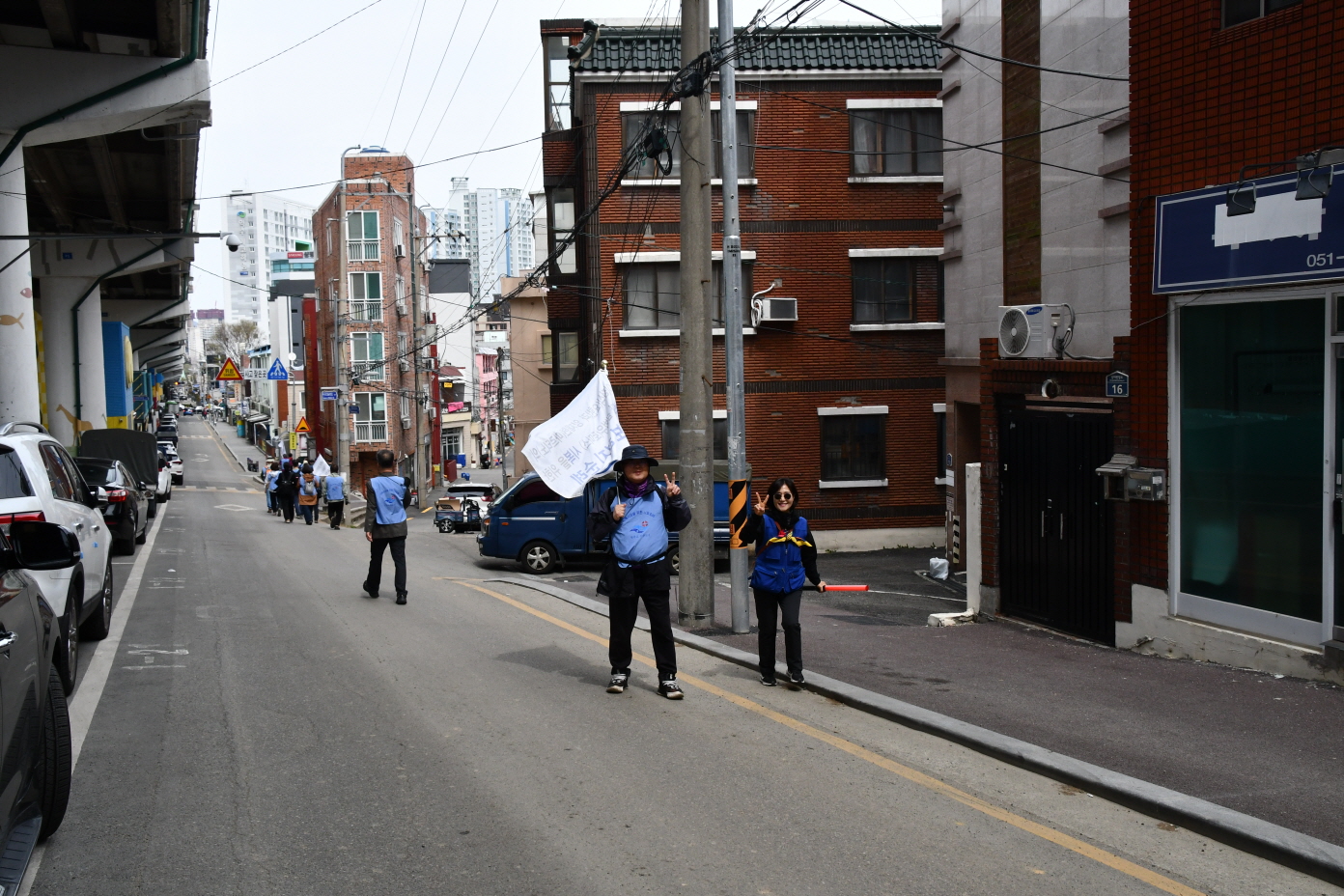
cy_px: 448
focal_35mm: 33
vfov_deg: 40.0
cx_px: 672
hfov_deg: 57.2
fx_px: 1232
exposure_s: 1/500
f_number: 11
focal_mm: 22
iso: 800
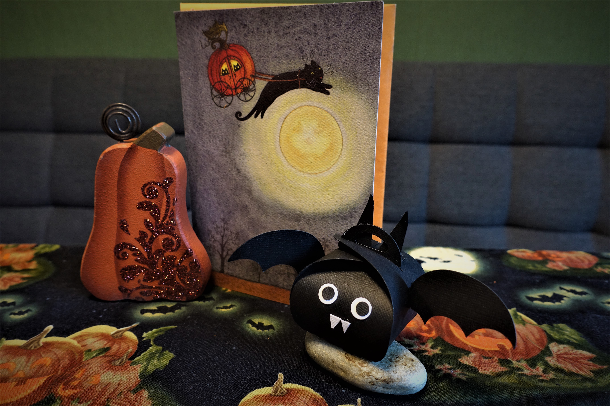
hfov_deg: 71.5
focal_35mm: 25
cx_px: 305
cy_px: 203
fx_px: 424
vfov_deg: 51.3
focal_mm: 9.33
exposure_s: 1/30
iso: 400
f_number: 3.2
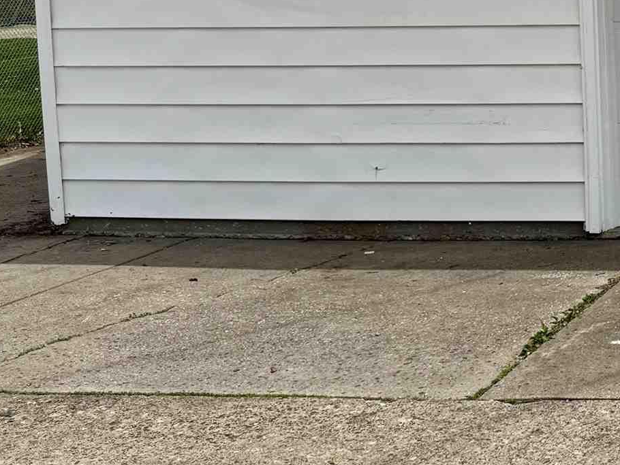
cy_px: 39
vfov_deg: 17.9
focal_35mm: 81
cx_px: 898
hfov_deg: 20.9
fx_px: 1451
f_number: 1.78
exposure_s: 1/9009
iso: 80
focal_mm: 6.76
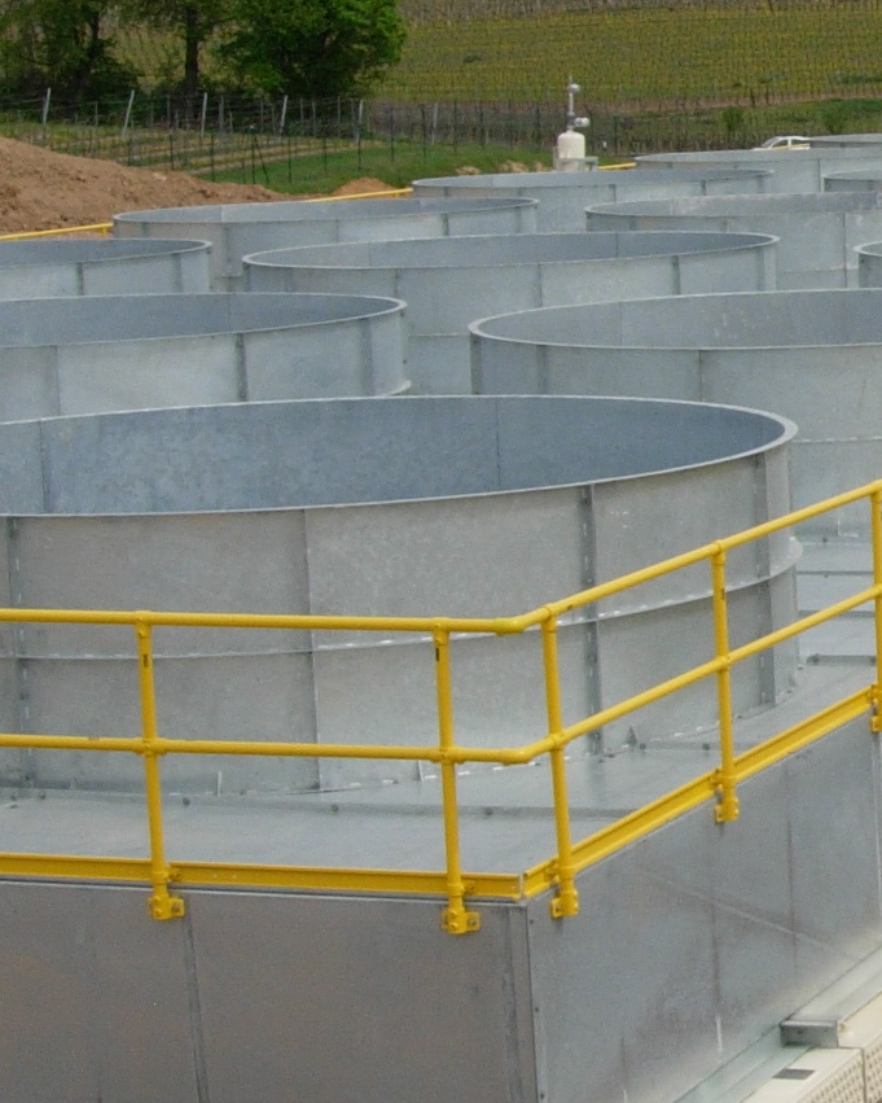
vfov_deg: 17.0
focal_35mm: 113
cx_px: 1504
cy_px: 388
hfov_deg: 12.6
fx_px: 3687
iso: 64
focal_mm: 7.8
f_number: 4.8
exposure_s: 1/664
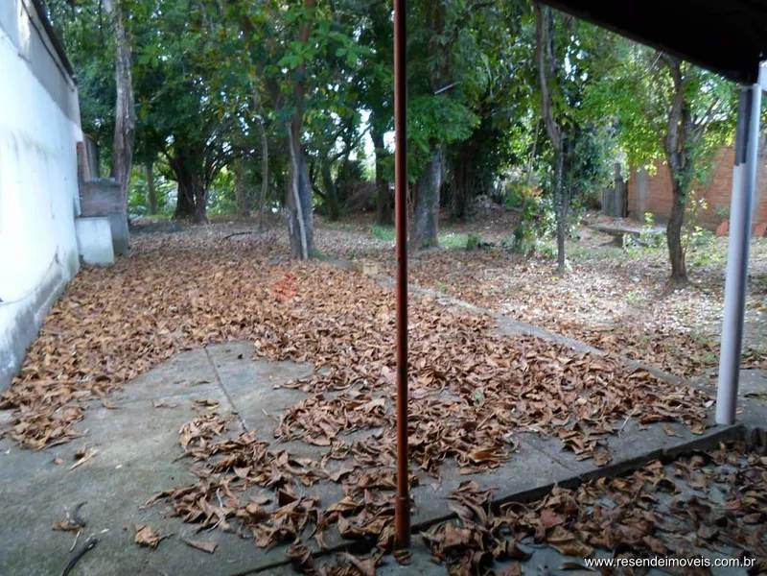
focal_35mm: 25
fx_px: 554
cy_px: 288
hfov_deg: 69.4
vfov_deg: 54.9
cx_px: 384
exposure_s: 1/30
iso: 80
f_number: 2.5
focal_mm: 4.5
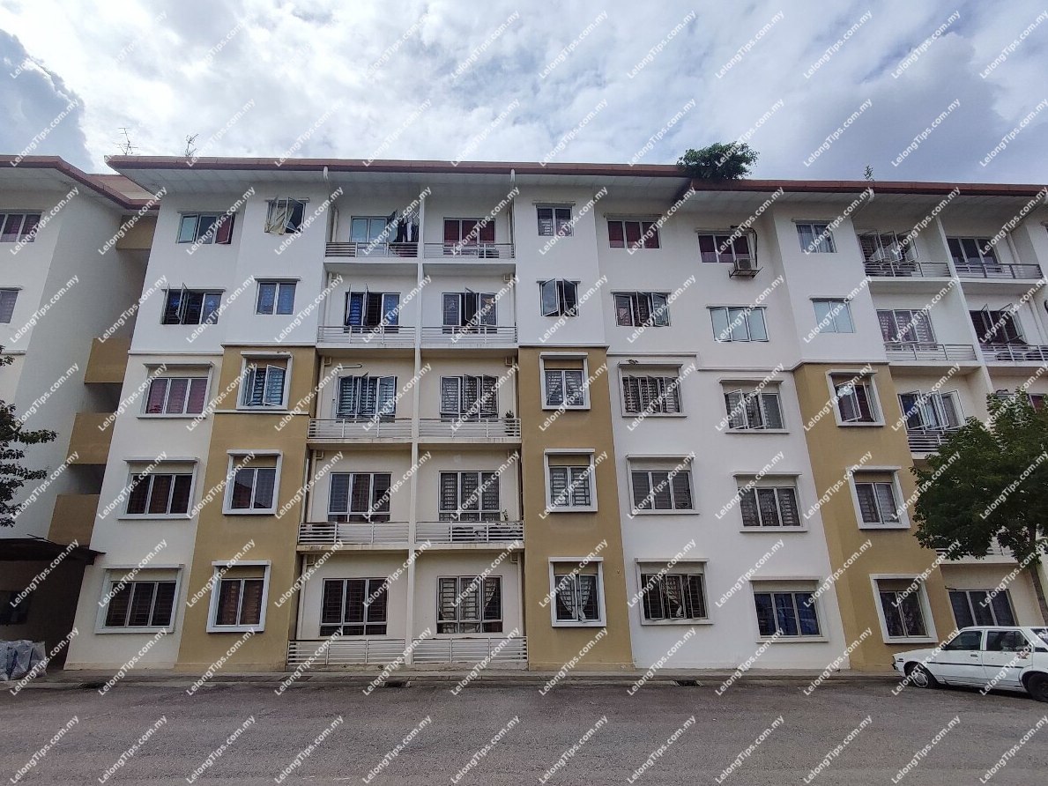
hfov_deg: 94.5
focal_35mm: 16
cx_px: 524
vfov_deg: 78.1
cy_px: 393
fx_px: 484
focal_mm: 1.65
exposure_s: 1/3502
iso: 50
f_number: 2.2
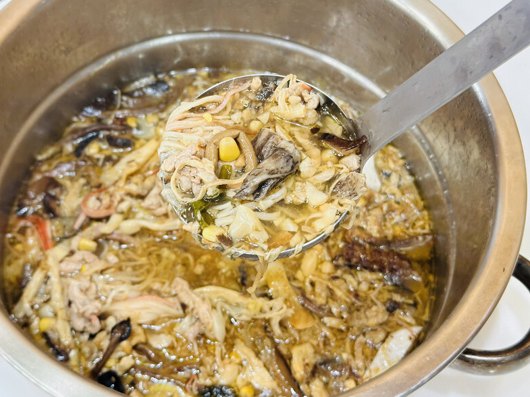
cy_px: 194
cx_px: 245
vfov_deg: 28.0
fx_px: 796
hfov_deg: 36.8
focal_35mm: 52
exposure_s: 1/60
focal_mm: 6.86
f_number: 1.78
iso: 250
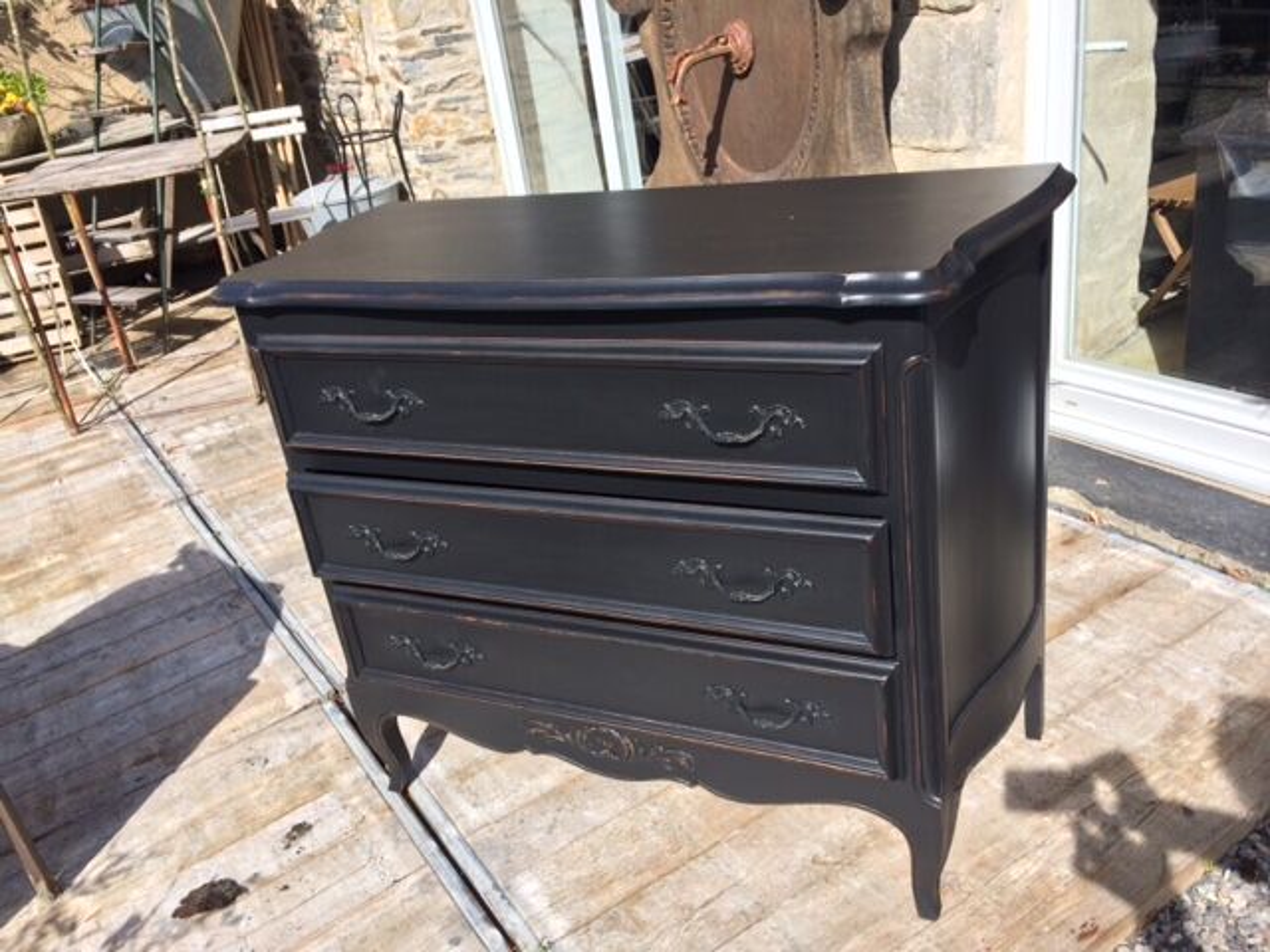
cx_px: 635
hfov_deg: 61.7
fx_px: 1064
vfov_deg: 48.2
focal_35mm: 29
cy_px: 476
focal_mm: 4.15
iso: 32
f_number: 2.2
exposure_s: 1/1642
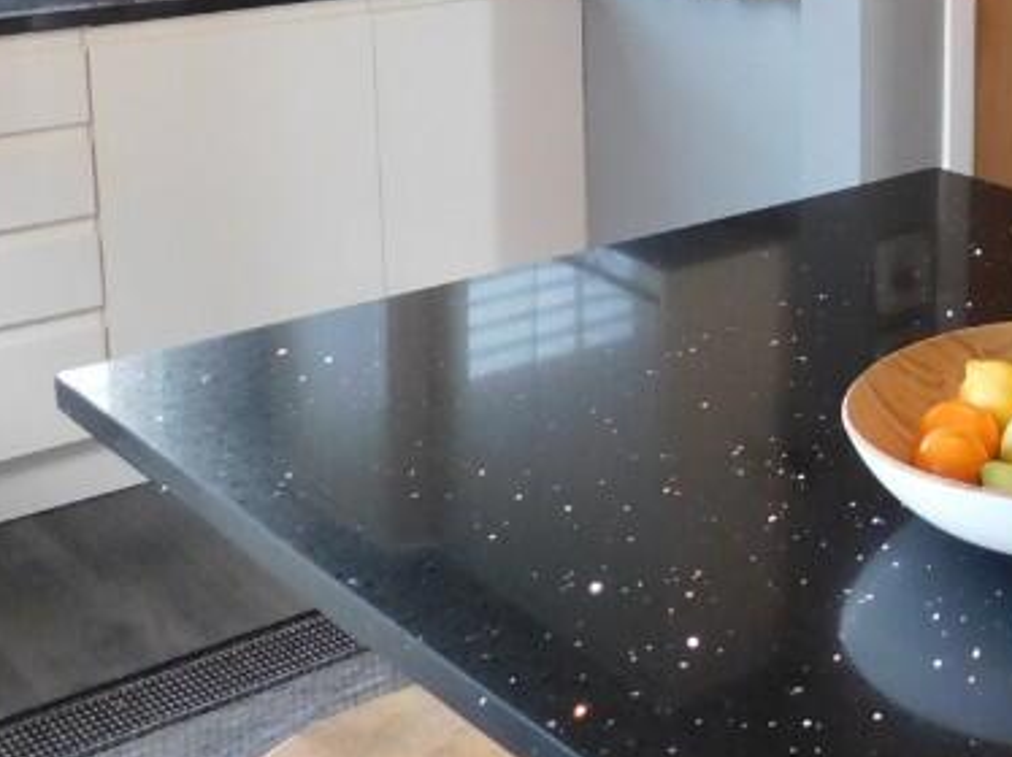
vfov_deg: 22.4
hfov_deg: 27.8
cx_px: 1136
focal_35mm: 63
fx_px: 1841
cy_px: 3
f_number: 3
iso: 360
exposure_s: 1/30
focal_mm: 4
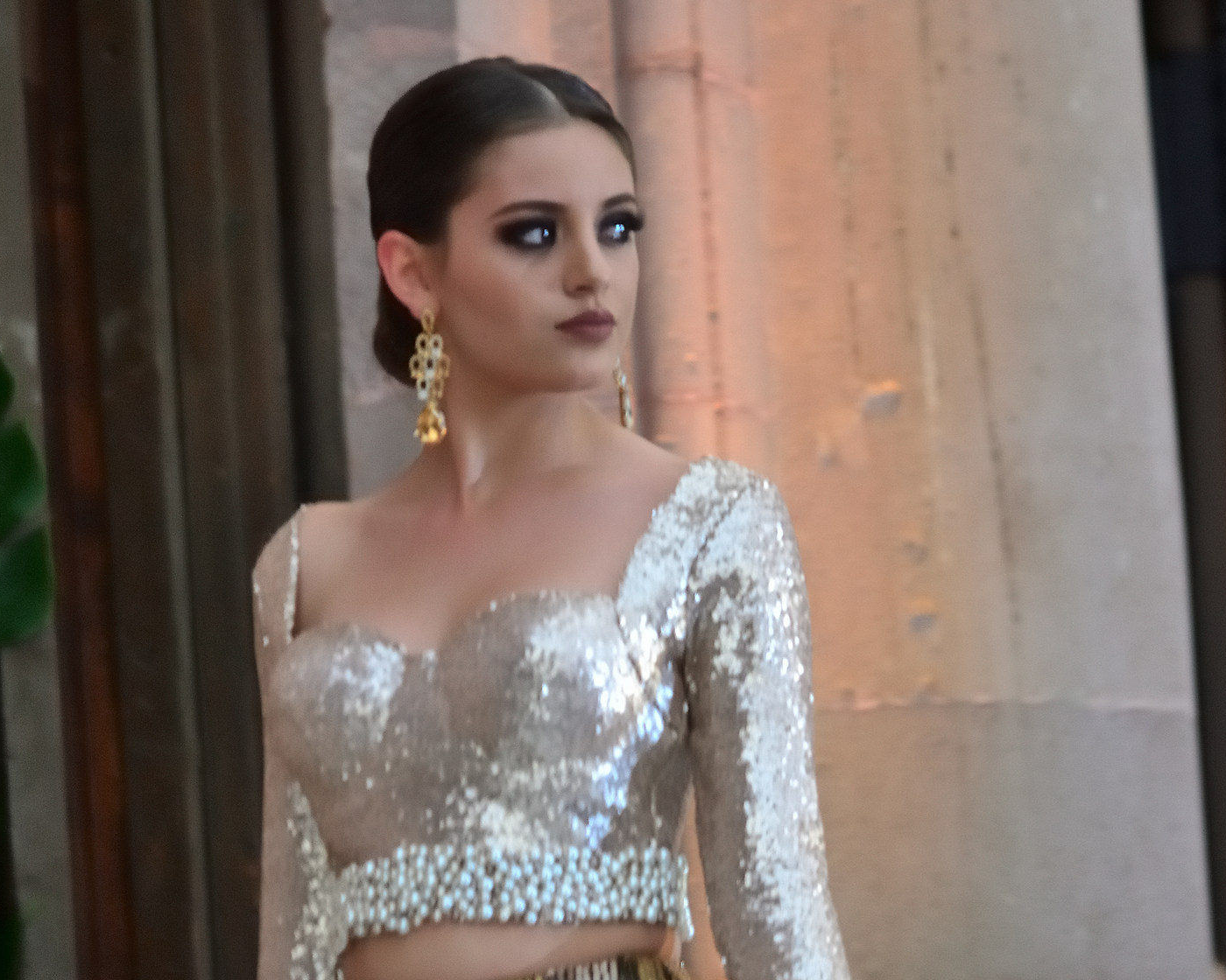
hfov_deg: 5.9
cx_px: 562
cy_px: 581
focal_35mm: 326
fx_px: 11822
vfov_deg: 4.8
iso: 800
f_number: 4.8
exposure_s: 1/60
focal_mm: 135
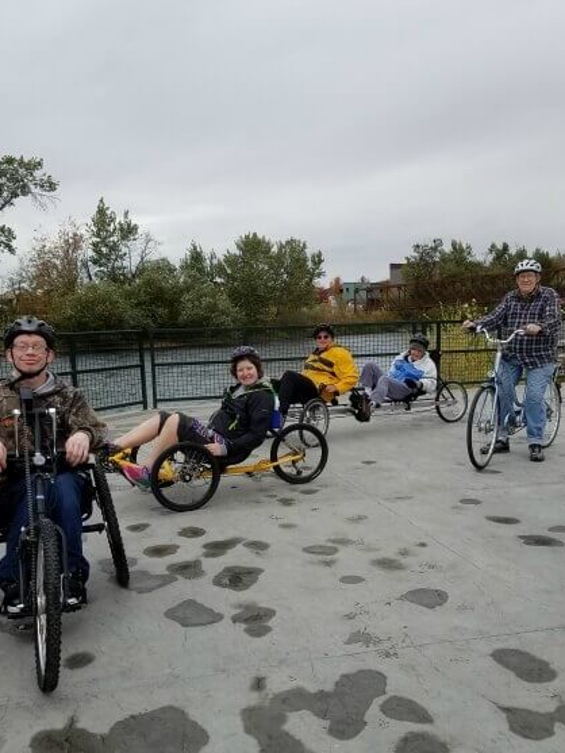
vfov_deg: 52.6
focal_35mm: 35
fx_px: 761
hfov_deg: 40.7
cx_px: 299
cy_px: 376
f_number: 1.7
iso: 50
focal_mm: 4.2
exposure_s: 1/1592
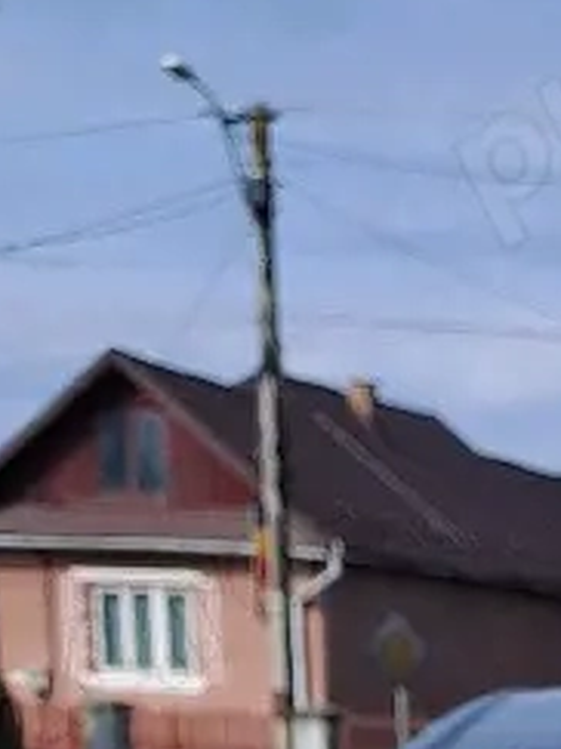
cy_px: 1688
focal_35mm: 137
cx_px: 986
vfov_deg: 12.1
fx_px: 2963
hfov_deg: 10.2
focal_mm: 4.65
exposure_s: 1/1111
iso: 32
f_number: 1.8
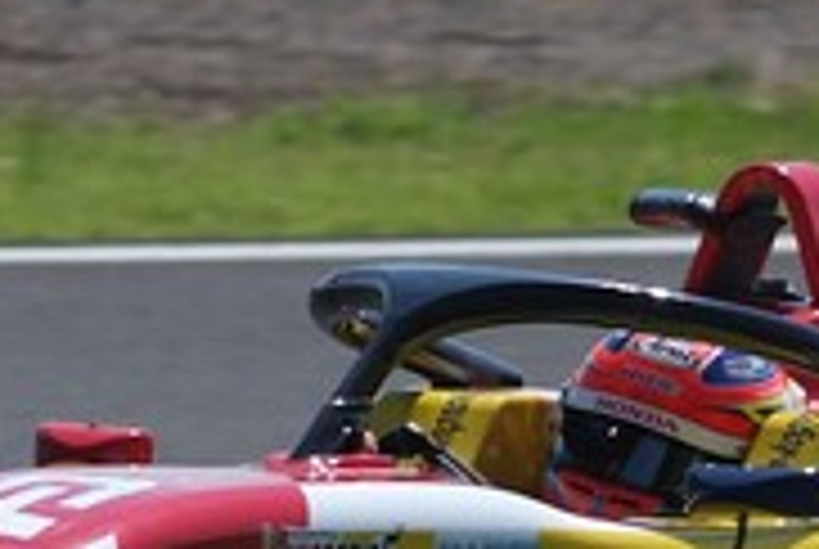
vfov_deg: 0.8
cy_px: 873
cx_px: 486
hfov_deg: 1.2
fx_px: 40469
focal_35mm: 1776
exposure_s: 1/1000
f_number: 4
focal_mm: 300
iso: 100
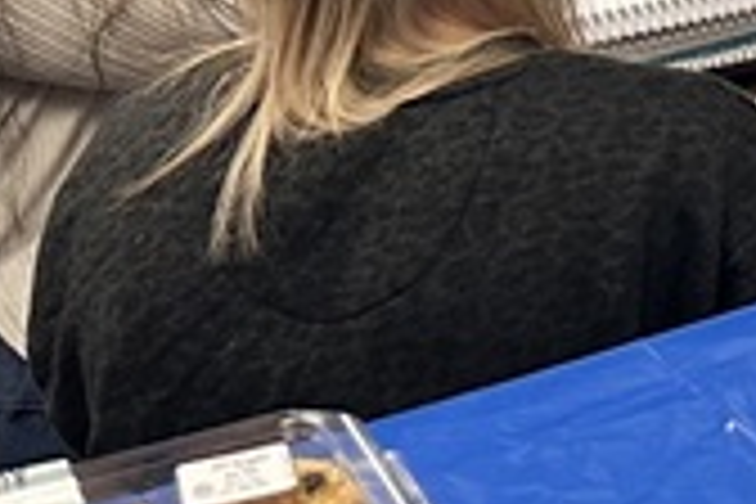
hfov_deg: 11.2
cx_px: 1858
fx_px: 3192
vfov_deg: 8.6
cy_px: -464
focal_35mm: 152
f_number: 1.78
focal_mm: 6.86
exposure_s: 1/90
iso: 160
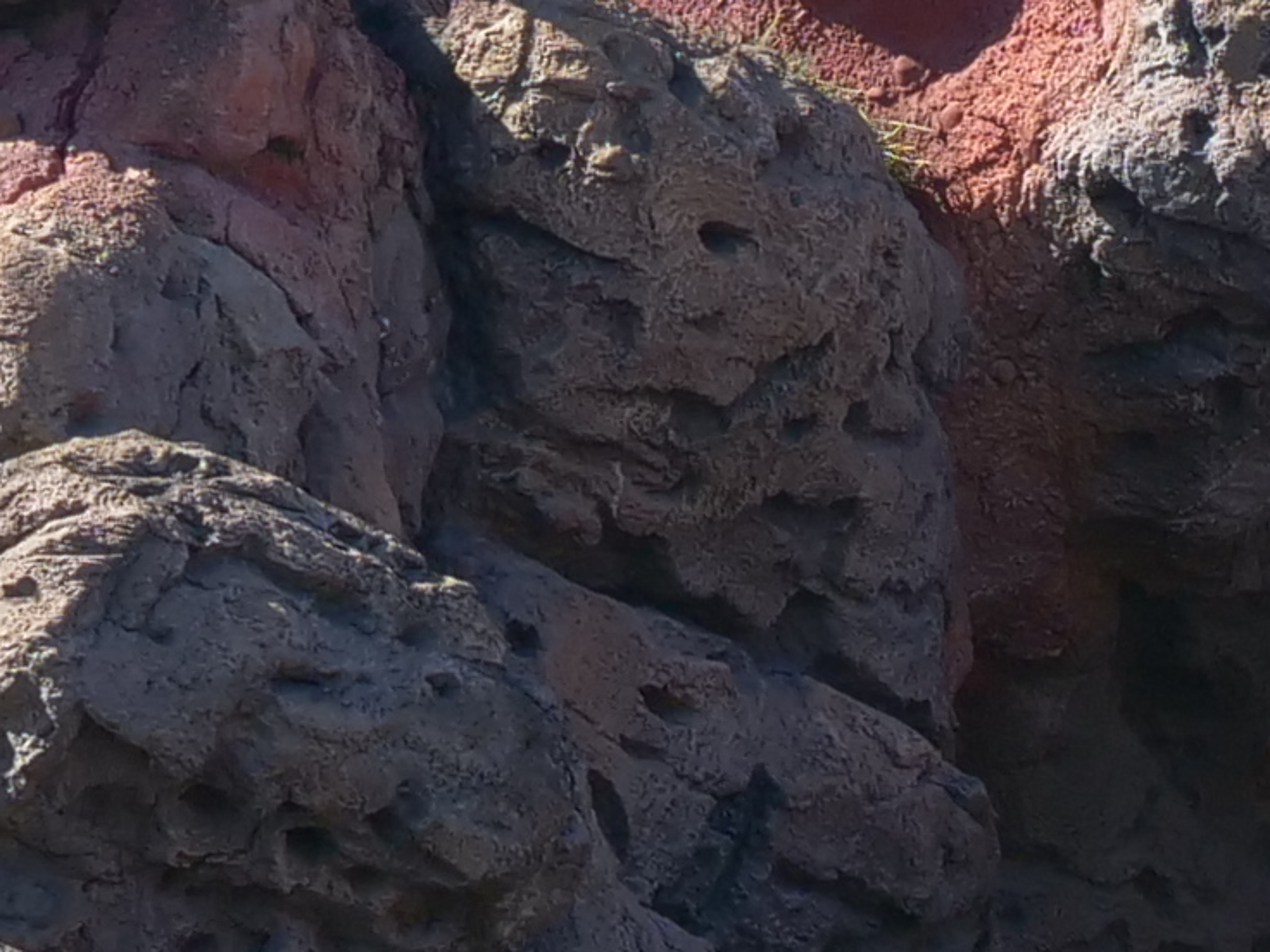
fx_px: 31002
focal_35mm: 845
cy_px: 2209
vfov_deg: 1.8
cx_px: 1969
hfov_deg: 2.3
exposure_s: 1/500
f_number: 5.6
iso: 200
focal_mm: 60
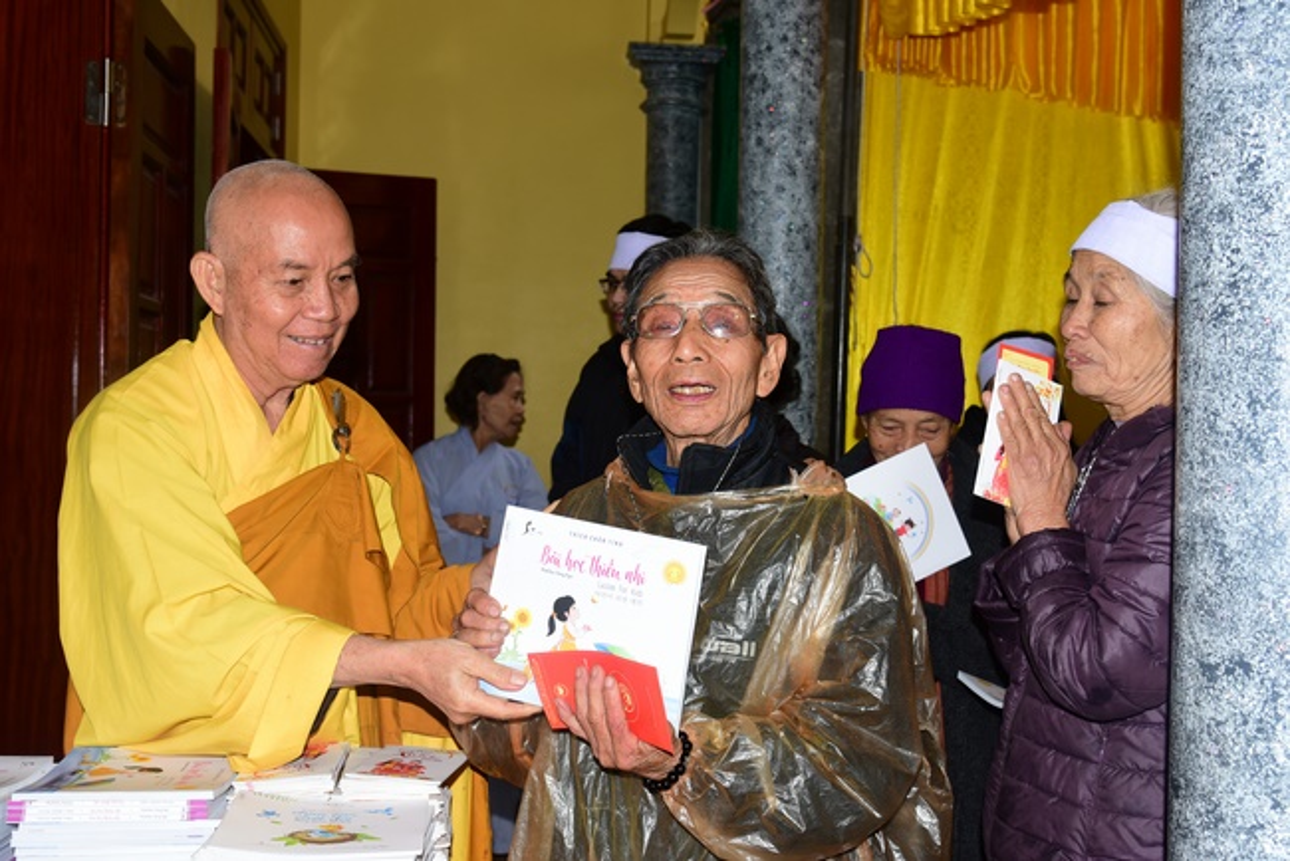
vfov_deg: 35.1
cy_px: 430
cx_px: 645
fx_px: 1362
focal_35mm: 38
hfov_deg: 50.7
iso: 500
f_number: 6.3
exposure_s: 1/80
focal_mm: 38
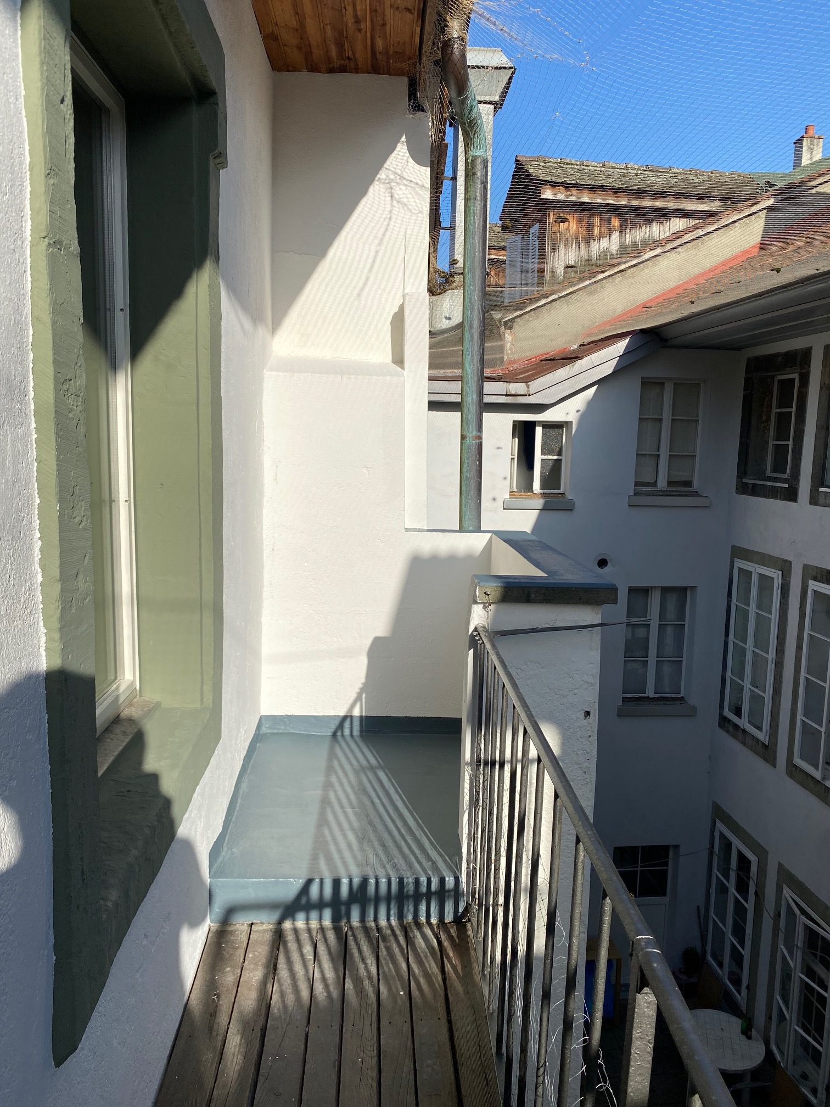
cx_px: 415
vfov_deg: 67.3
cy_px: 554
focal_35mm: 26
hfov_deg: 53.1
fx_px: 831
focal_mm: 4.25
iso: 32
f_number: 1.8
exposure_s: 1/4115
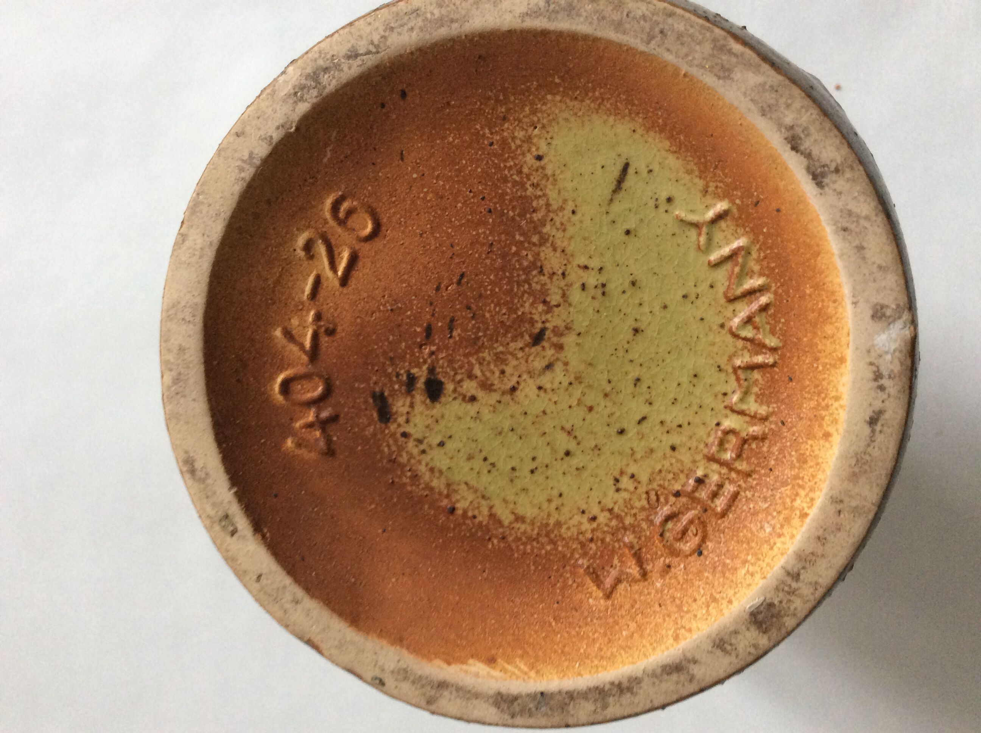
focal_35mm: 32
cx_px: 490
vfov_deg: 44.1
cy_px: 366
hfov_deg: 56.9
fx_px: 906
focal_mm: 3.3
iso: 160
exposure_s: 1/25
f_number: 2.4
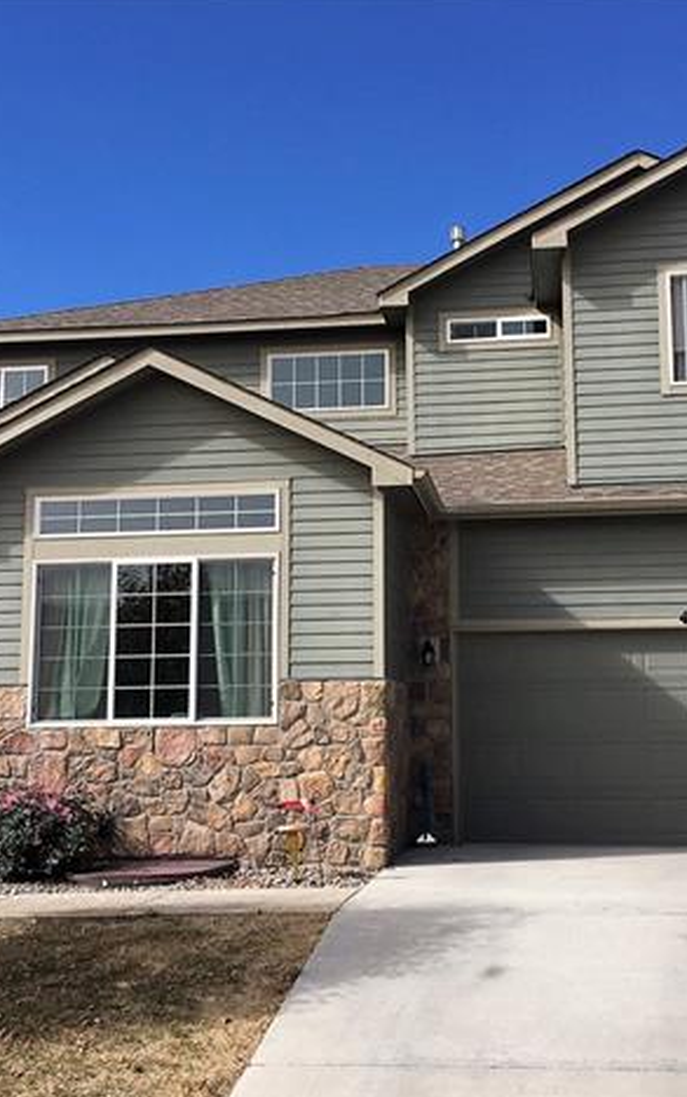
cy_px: 550
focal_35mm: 42
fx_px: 1257
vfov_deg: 47.2
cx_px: 396
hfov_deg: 30.5
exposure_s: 1/1451
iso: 25
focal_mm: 4.15
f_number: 2.2
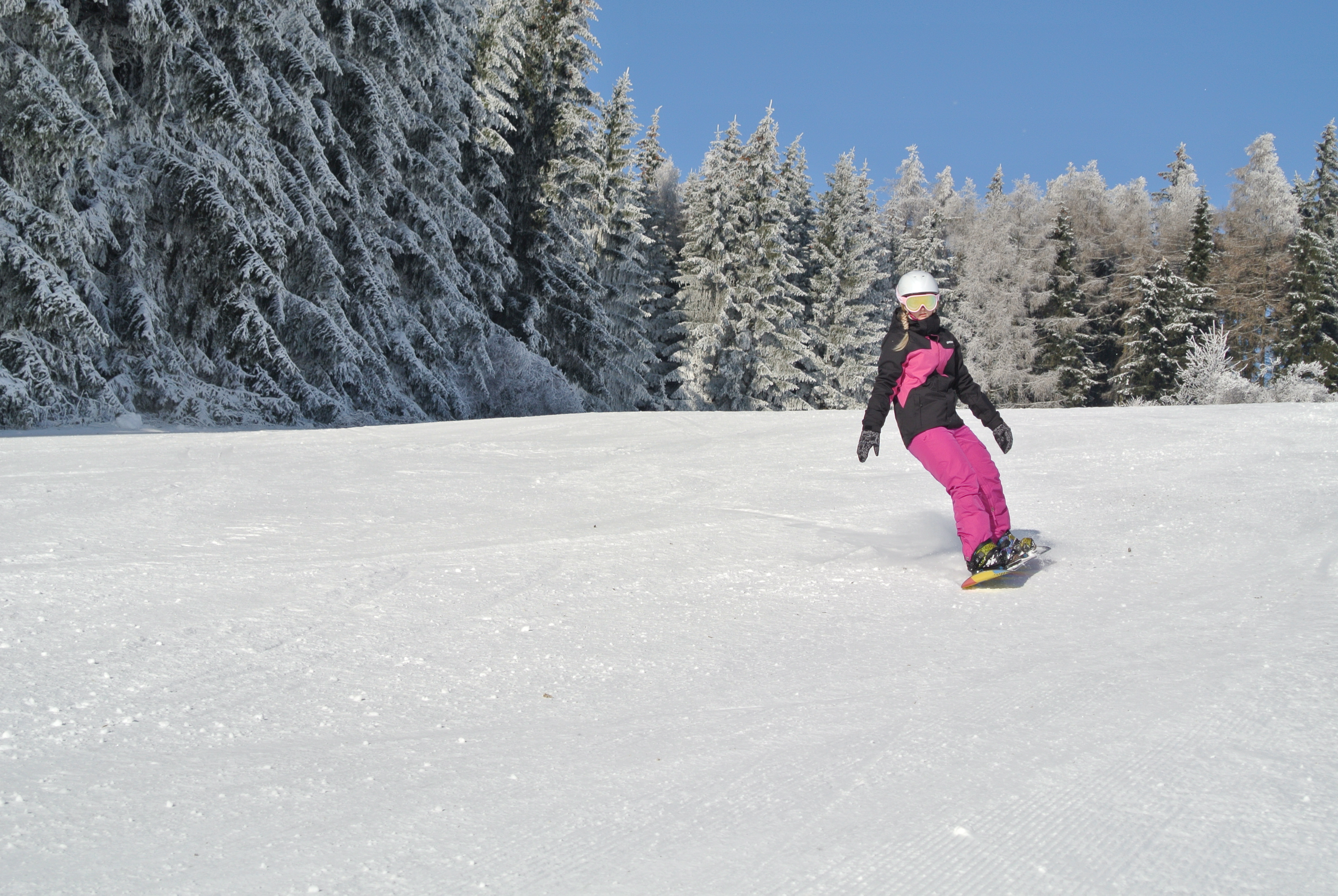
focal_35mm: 81
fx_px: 3014
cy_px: 448
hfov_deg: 25.0
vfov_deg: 16.9
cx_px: 669
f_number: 5.6
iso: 100
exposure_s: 1/800
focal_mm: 30
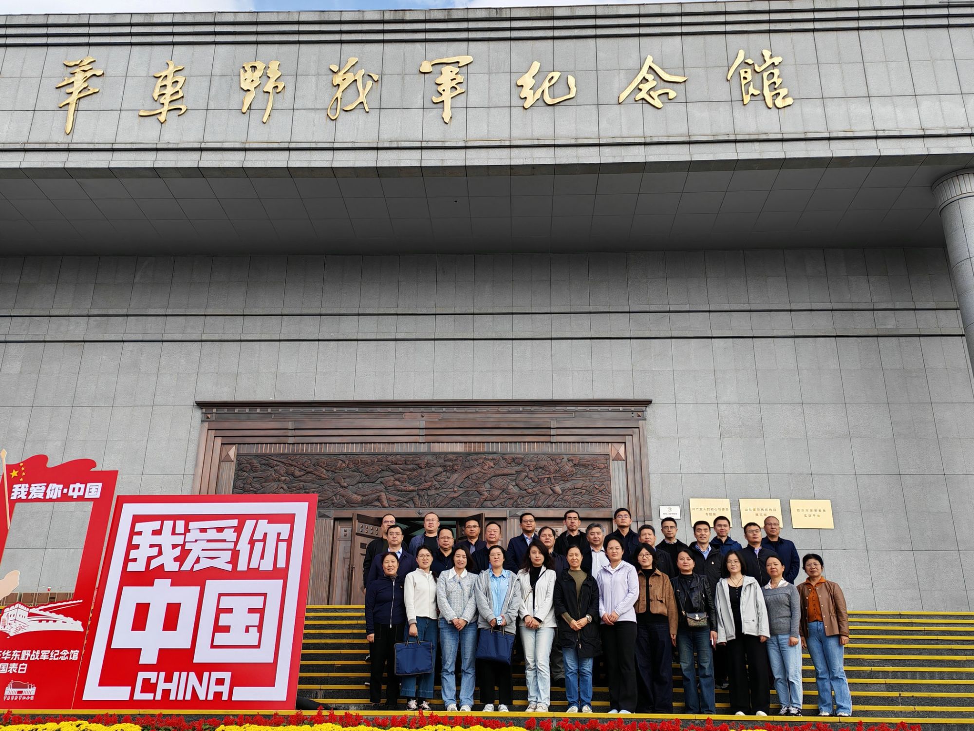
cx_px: 487
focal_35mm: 34
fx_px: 957
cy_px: 366
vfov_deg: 41.8
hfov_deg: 54.0
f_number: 1.9
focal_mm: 6.12
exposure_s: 1/620
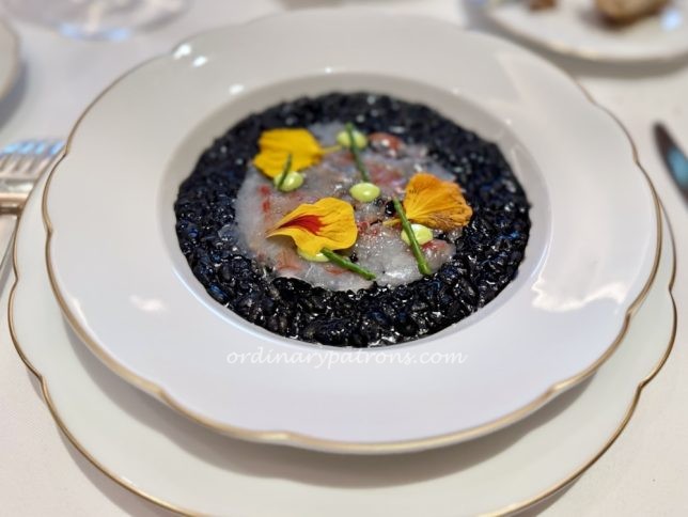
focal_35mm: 24
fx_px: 477
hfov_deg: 71.6
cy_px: 258
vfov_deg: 56.9
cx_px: 344
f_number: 1.78
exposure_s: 1/49
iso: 640
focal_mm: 6.76
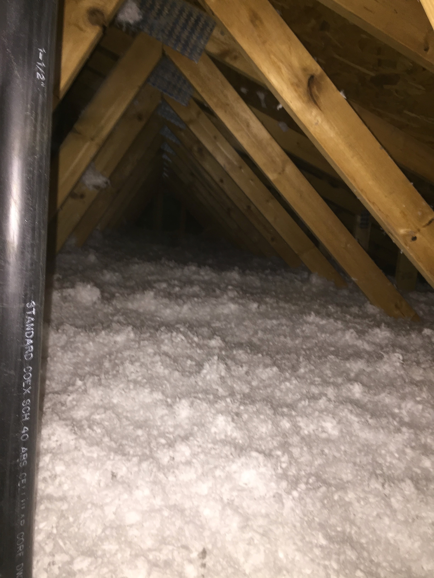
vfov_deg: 61.7
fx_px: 485
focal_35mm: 29
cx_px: 217
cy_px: 289
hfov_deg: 48.2
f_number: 2.2
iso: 50
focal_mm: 4.15
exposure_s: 1/16
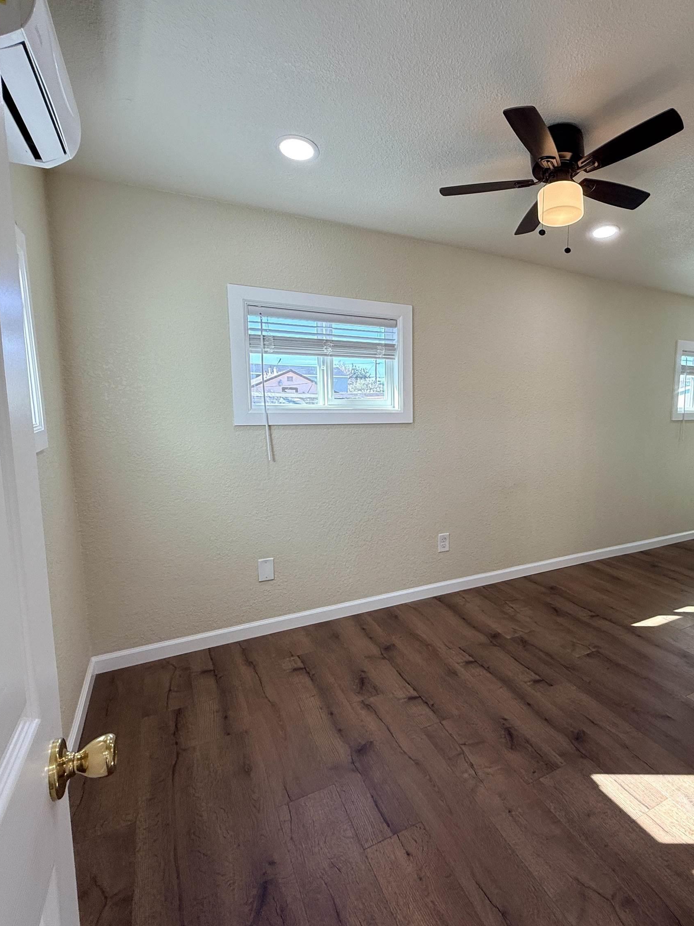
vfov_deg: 84.7
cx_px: 491
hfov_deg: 65.8
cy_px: 463
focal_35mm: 19
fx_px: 508
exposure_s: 1/121
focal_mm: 2.22
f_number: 2.2
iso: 64
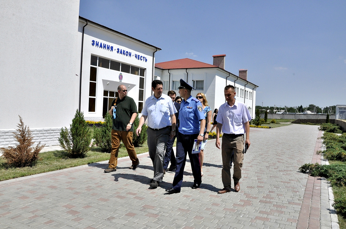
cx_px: 173
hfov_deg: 67.4
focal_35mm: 27
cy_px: 114
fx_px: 259
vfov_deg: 47.8
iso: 1000
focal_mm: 18
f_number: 16
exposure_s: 1/1000
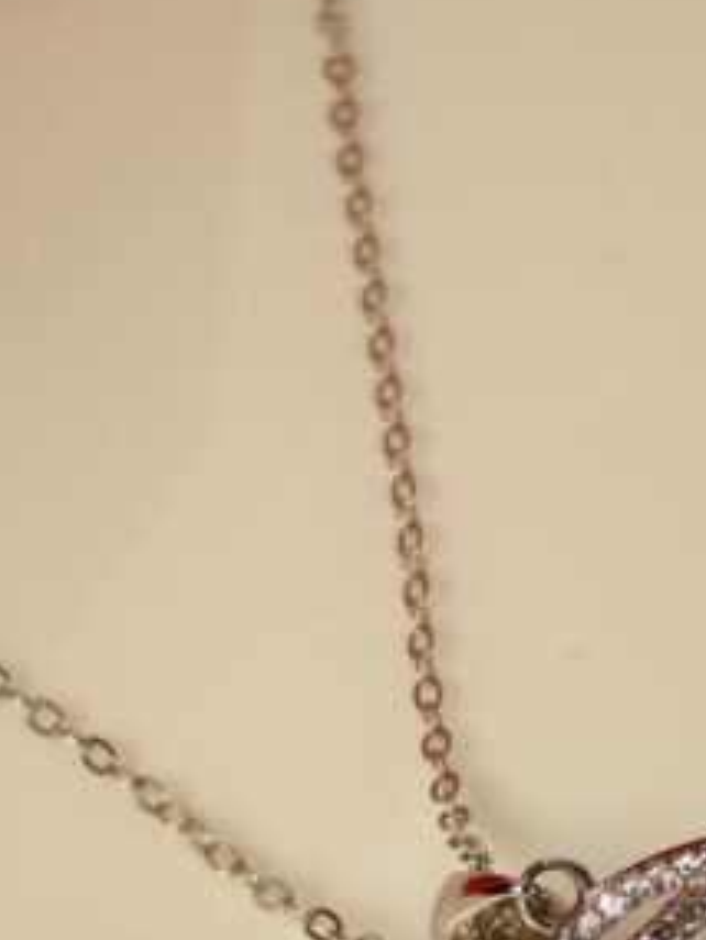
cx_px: 772
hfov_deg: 7.7
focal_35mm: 191
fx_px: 5190
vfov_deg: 10.2
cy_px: 1055
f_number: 1.95
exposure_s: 1/110
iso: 50
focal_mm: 5.52
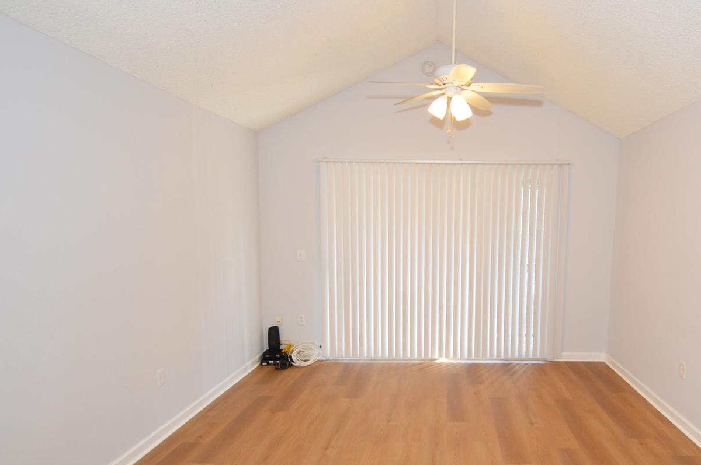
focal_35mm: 24
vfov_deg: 52.6
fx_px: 467
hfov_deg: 72.4
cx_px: 443
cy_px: 283
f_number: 4
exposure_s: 1/60
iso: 450
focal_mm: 12
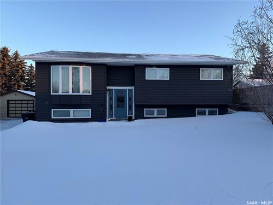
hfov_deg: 71.6
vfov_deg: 56.8
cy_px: 102
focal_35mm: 24
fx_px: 189
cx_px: 136
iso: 80
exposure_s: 1/750
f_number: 1.78
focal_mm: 6.76
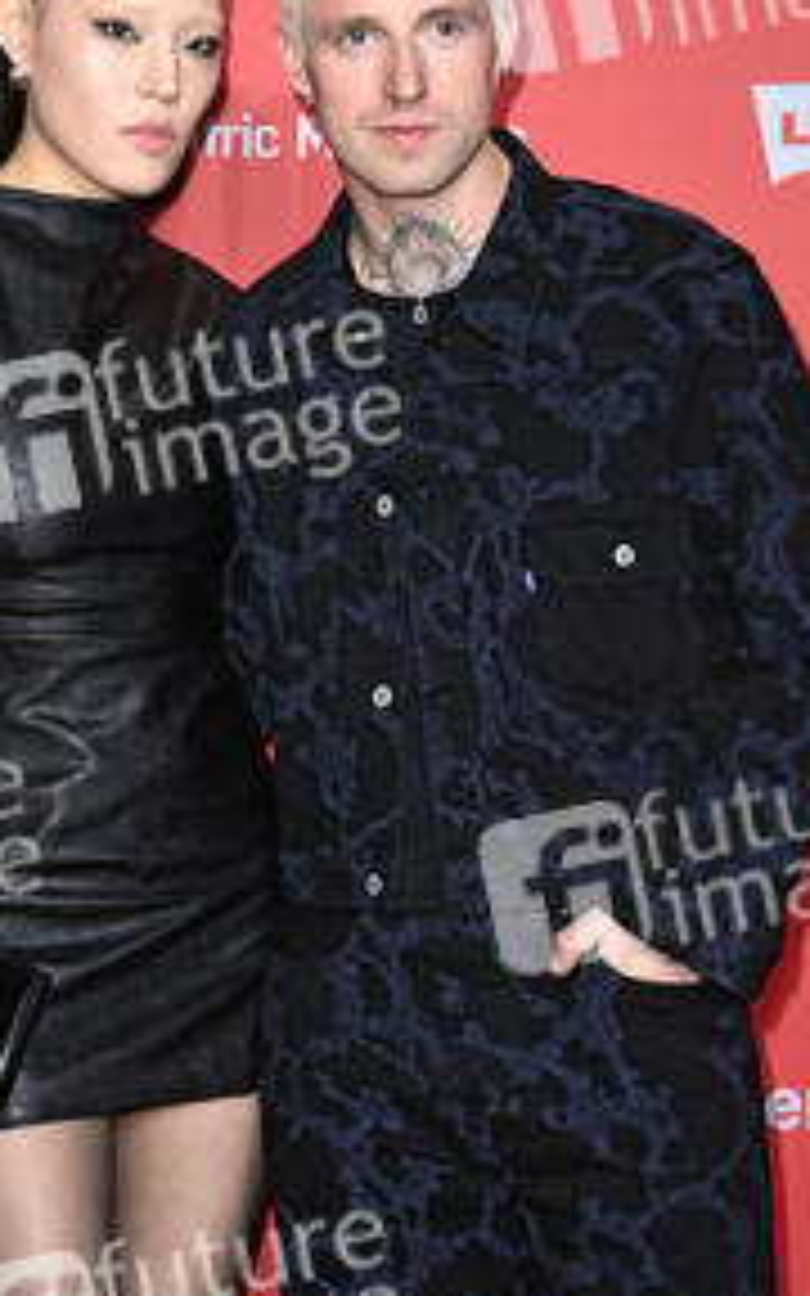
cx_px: 302
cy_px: 644
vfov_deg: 22.6
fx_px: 3249
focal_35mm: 92
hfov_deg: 14.2
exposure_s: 1/250
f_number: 5.6
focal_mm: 65
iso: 1000
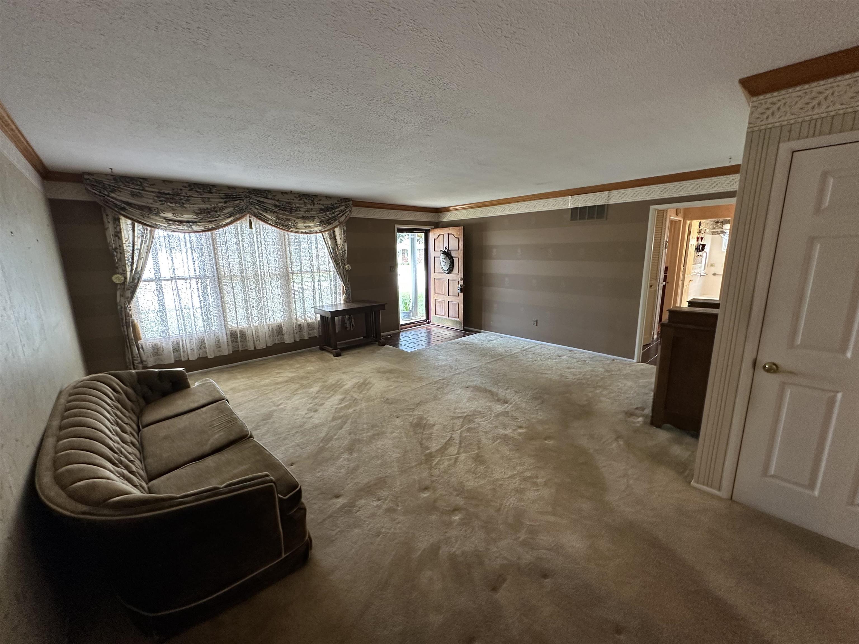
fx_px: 347
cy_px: 322
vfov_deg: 85.7
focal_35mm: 14
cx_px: 430
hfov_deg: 102.1
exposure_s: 1/60
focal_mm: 2.22
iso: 320
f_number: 2.2
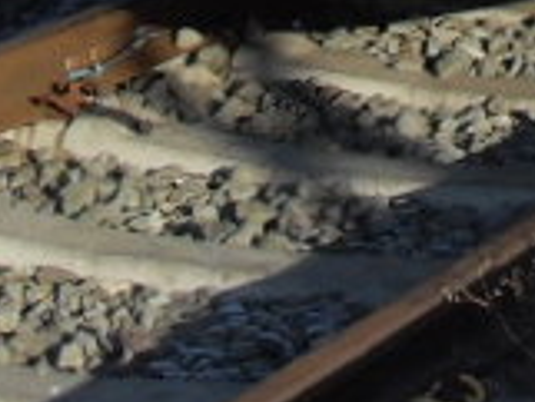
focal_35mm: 216
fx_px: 3341
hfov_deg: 8.6
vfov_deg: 6.3
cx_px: 1090
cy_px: -867
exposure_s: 1/180
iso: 80
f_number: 7
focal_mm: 6.3
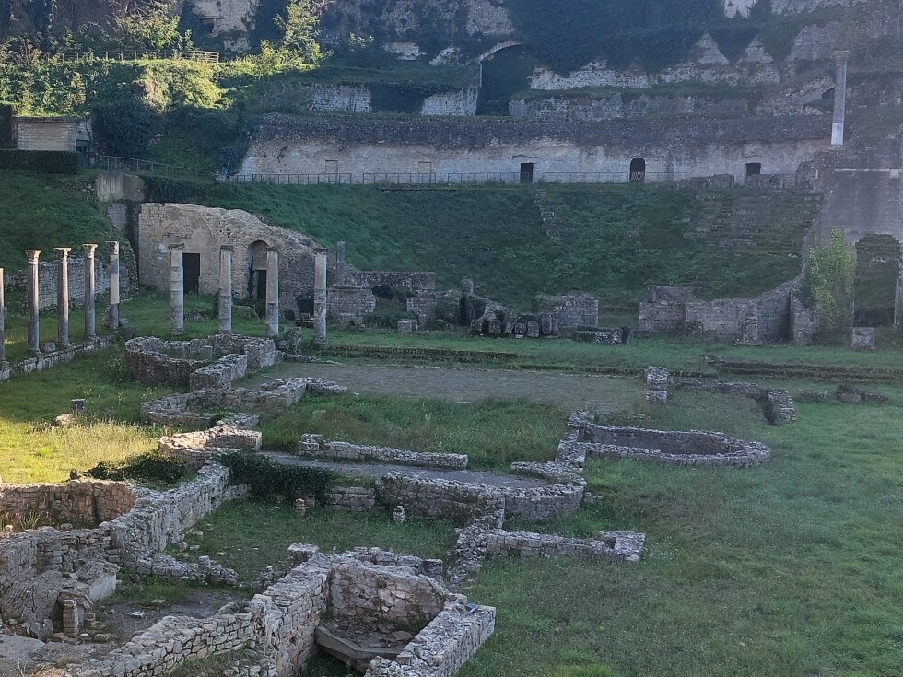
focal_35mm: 49
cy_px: 338
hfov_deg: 38.2
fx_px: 1278
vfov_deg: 29.7
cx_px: 264
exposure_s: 1/226
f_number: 1.8
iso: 25
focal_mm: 5.23
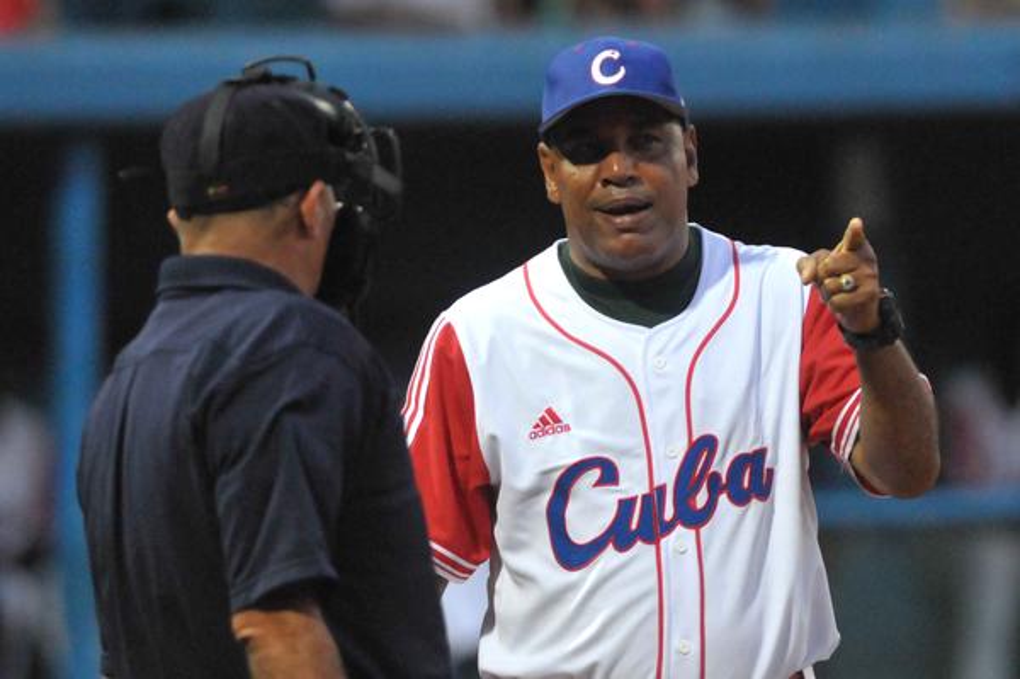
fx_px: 12739
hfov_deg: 4.6
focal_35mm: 450
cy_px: 340
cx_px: 510
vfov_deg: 3.0
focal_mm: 300
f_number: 4
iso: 2500
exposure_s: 1/1000
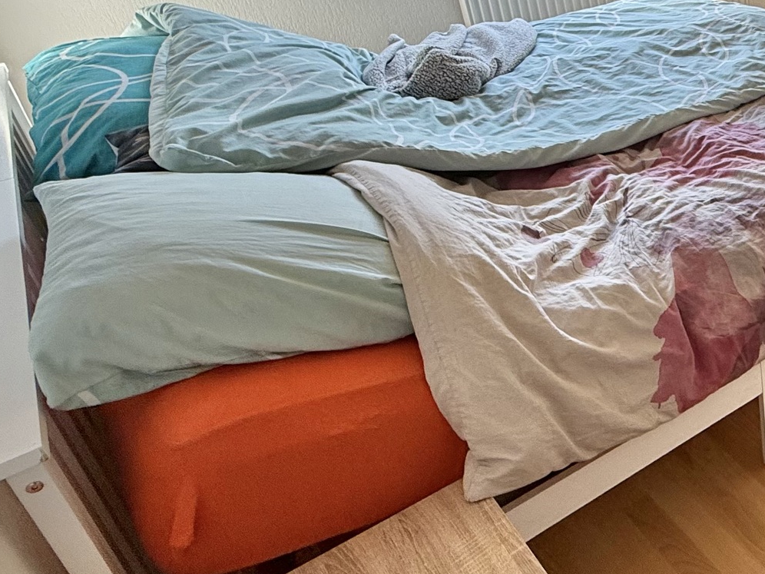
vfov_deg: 38.8
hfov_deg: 39.0
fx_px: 796
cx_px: 898
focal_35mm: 36
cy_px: 155
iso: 100
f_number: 2.2
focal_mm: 2.22
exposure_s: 1/99
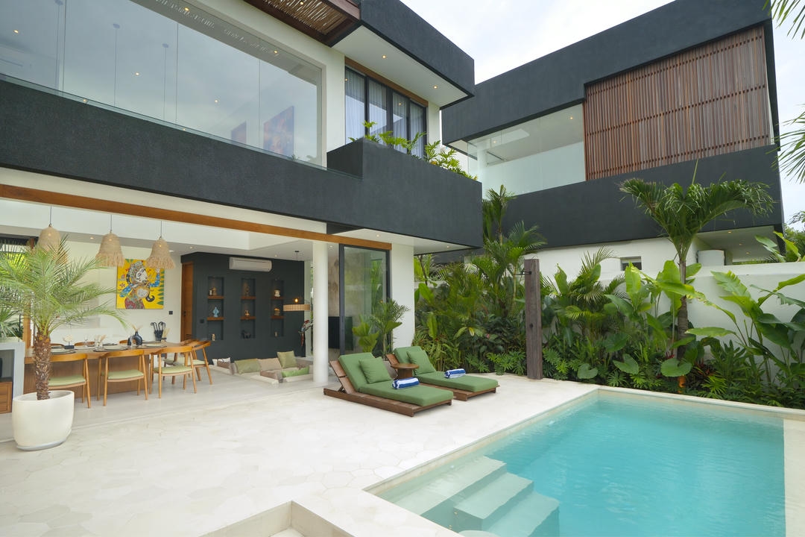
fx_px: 402
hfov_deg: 90.0
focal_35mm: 18
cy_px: 268
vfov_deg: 67.4
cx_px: 402
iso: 250
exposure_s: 1/125
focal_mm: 18
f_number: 9
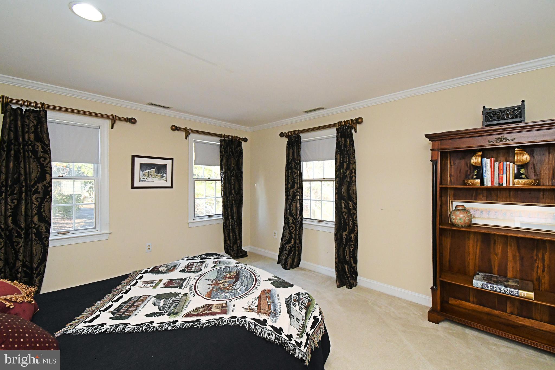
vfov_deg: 77.3
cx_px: 278
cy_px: 185
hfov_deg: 100.4
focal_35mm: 15
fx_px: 231
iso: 2500
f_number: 8
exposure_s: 1/200
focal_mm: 10
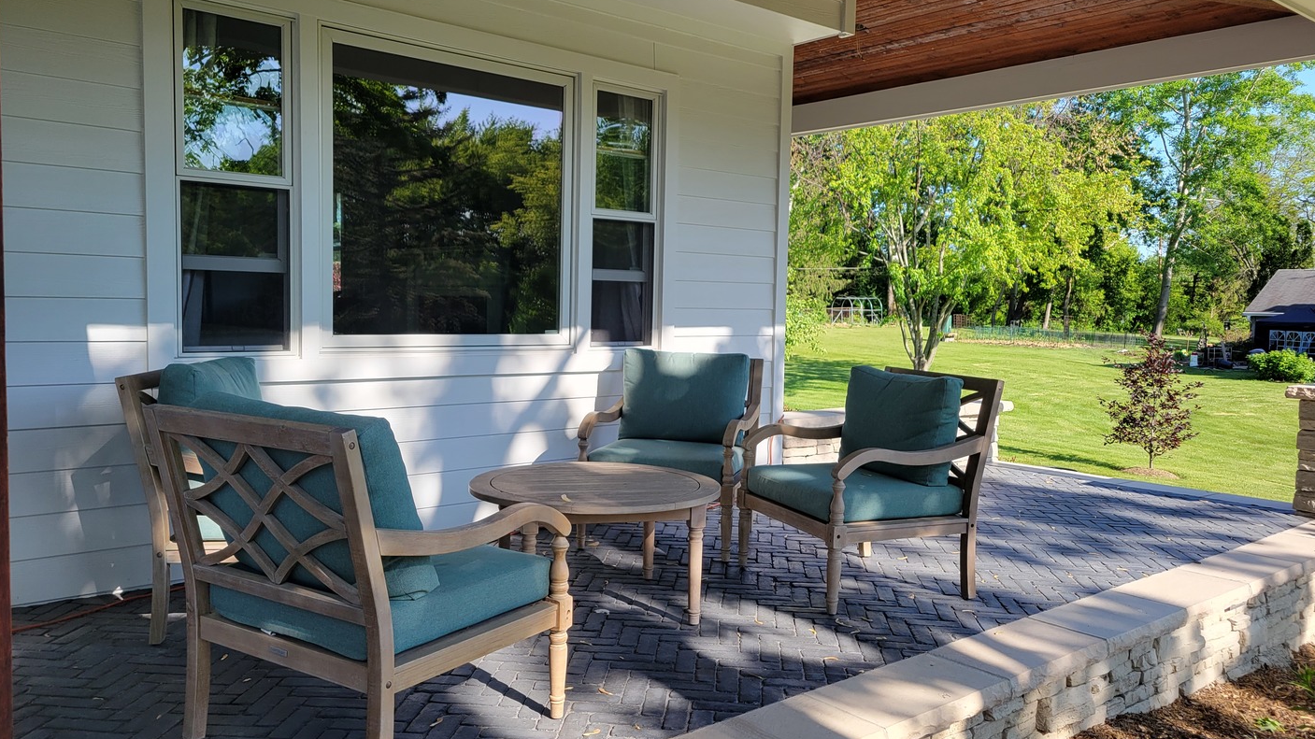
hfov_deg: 66.1
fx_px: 1011
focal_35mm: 29
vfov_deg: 40.2
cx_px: 653
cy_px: 356
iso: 40
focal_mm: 5.4
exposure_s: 1/568
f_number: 1.8
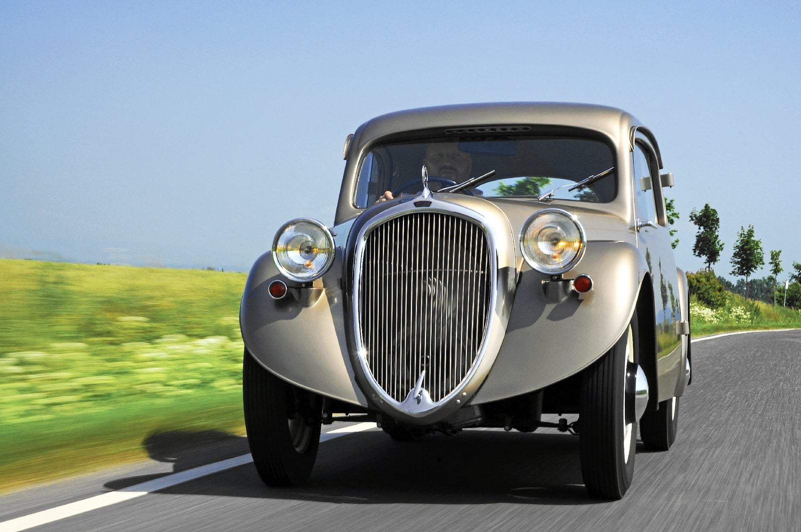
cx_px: 400
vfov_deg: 16.2
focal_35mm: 84
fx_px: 1867
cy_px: 266
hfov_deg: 24.2
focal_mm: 56
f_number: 22
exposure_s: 1/20
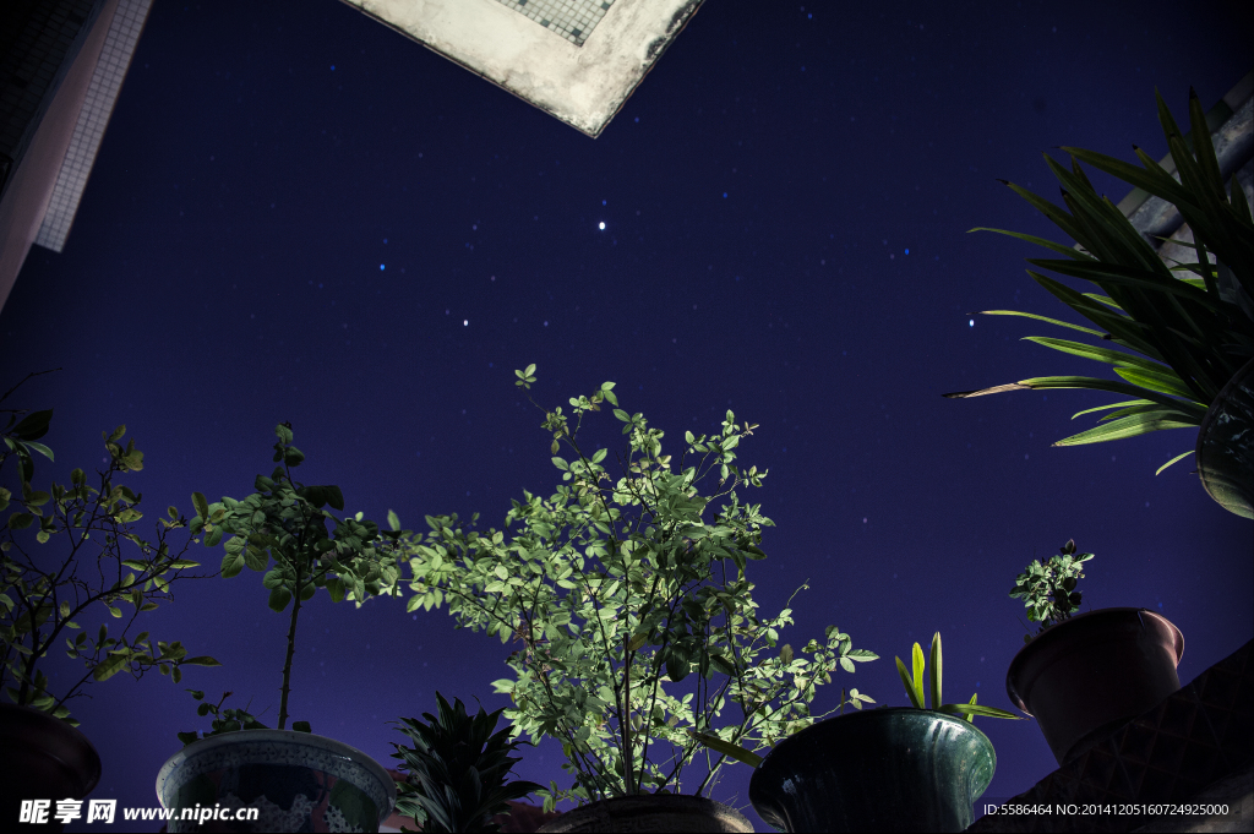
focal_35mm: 35
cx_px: 627
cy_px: 417
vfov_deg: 37.8
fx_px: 1218
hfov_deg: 54.5
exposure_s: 30
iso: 640
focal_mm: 35
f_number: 6.3
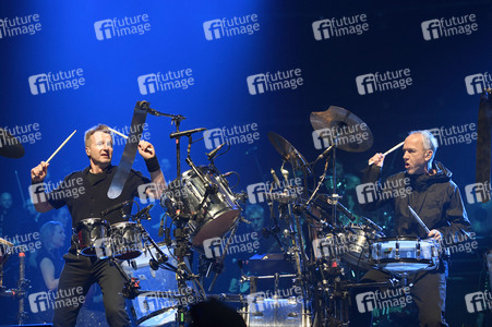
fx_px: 956
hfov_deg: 28.9
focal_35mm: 70
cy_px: 164
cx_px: 246
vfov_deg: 19.4
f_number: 4
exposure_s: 1/400
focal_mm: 70
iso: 1600
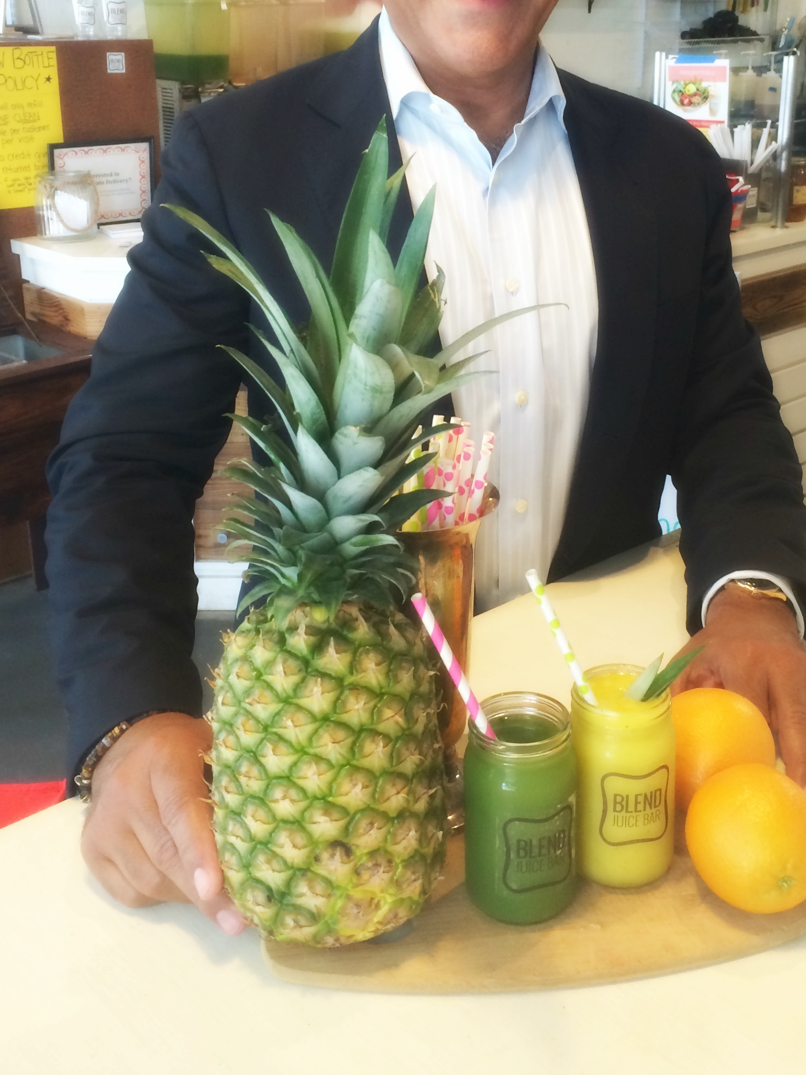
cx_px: 471
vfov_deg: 44.1
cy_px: 355
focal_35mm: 42
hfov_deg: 34.3
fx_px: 1304
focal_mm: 4.12
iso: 125
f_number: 2.2
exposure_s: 1/30
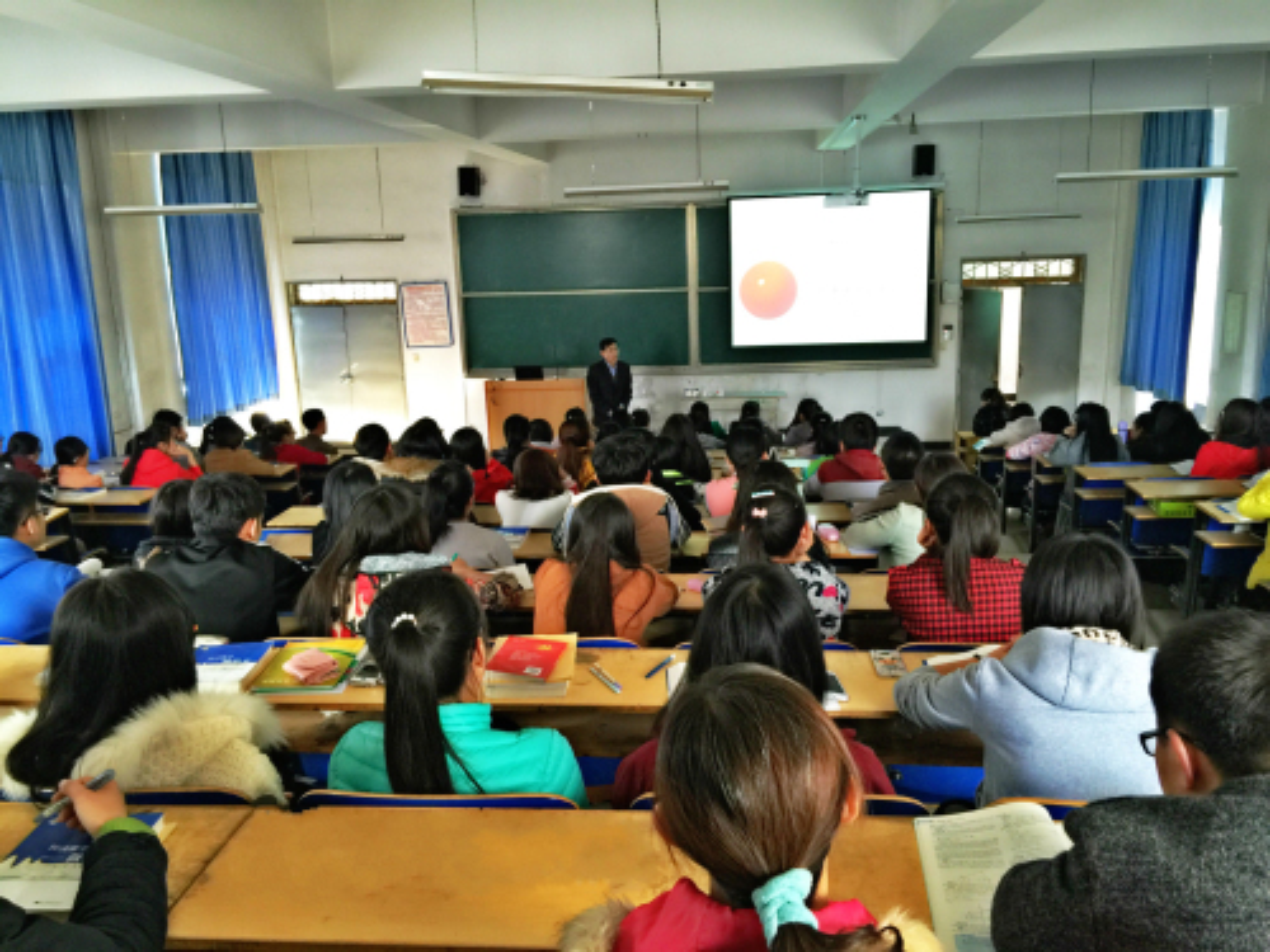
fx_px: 1064
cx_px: 635
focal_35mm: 29
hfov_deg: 61.7
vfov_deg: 48.2
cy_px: 476
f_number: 2.2
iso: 64
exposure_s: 1/17
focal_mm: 4.15
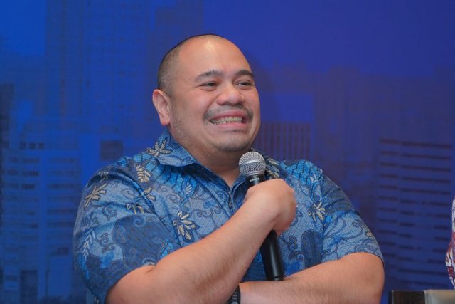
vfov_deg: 12.2
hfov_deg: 18.3
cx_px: 228
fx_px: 1416
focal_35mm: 112
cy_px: 152
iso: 800
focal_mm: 75
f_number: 2.8
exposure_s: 1/160
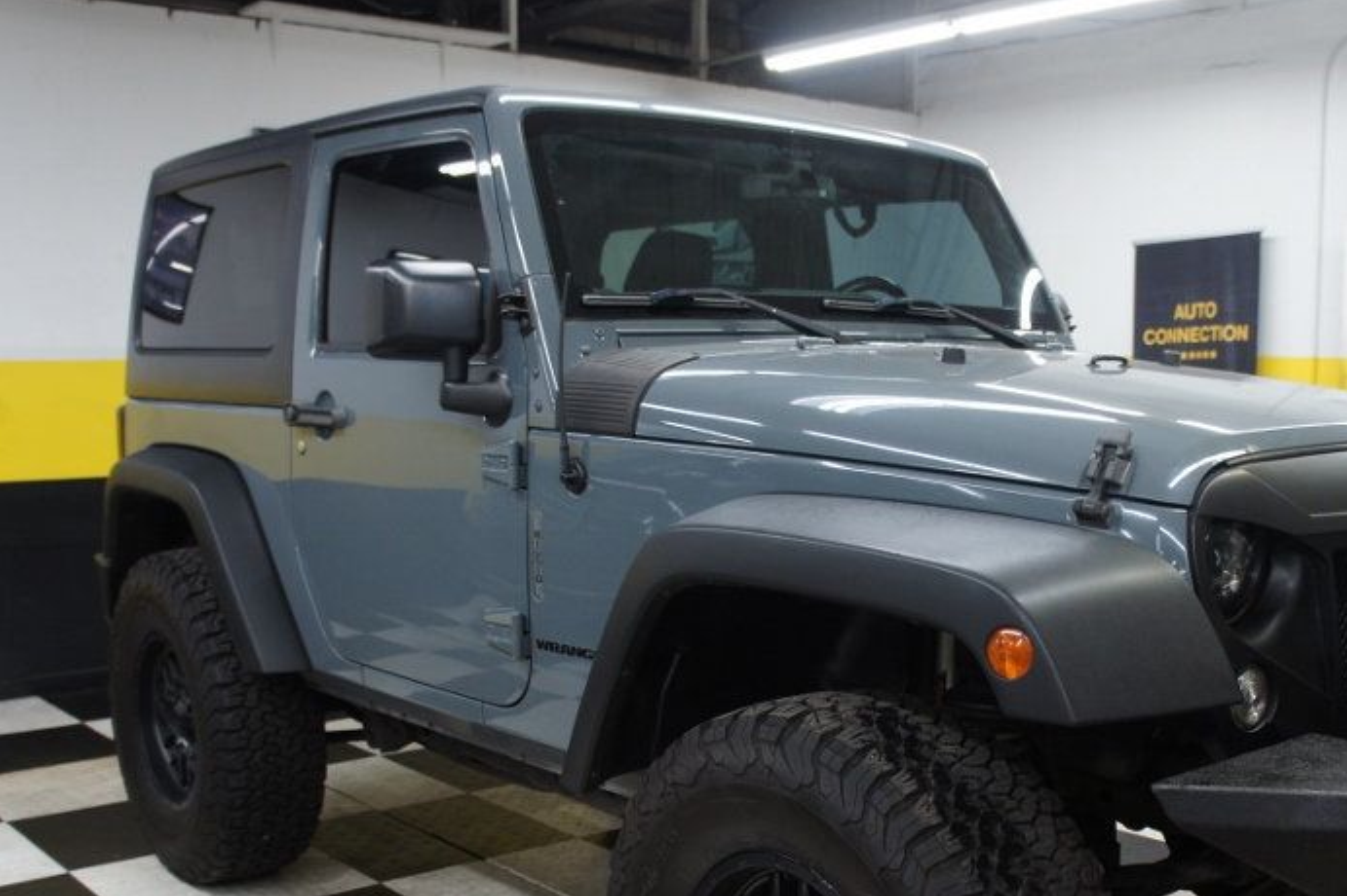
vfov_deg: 33.0
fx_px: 1496
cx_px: 840
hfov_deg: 48.0
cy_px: 624
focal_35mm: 40
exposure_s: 1/30
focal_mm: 18
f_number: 3.5
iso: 320
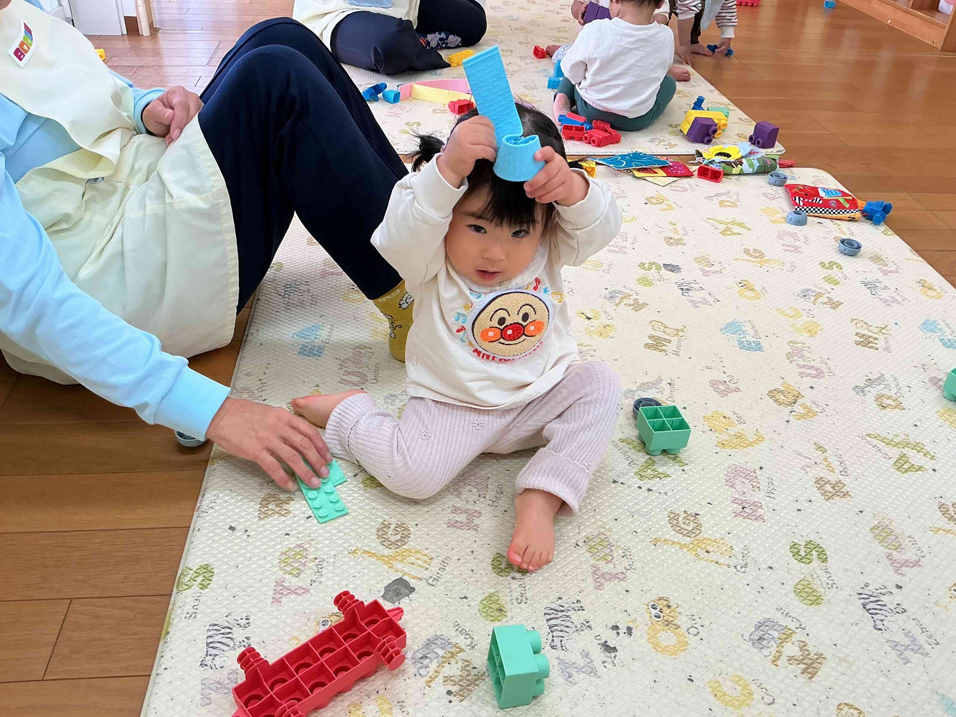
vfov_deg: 48.2
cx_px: 478
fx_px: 801
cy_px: 358
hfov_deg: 61.7
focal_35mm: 29
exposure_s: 1/120
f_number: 1.8
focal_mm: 3
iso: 50
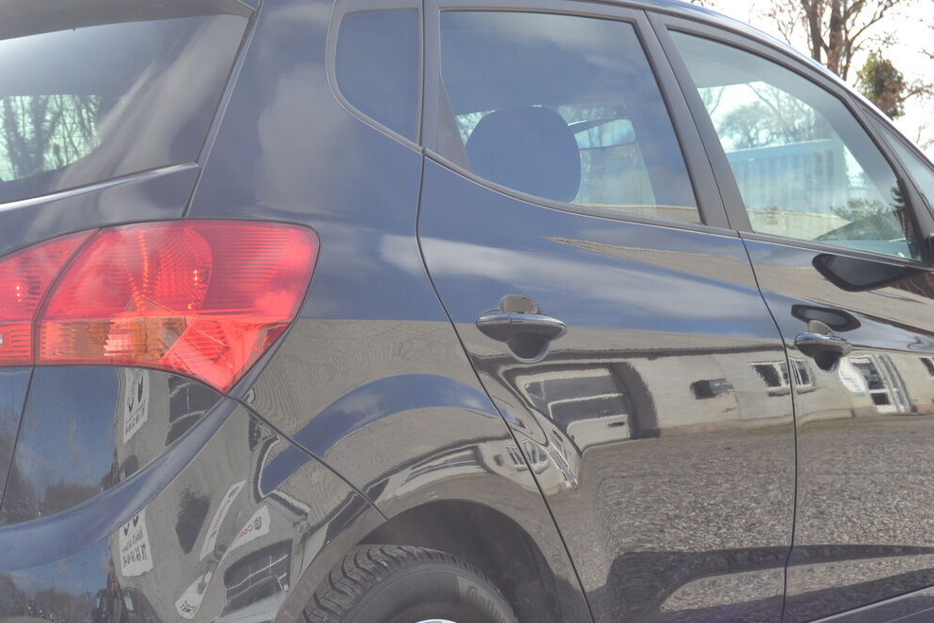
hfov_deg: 28.6
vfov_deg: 19.4
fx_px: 1816
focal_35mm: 70
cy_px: 432
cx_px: 293
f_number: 6.3
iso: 100
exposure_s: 1/160
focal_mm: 24
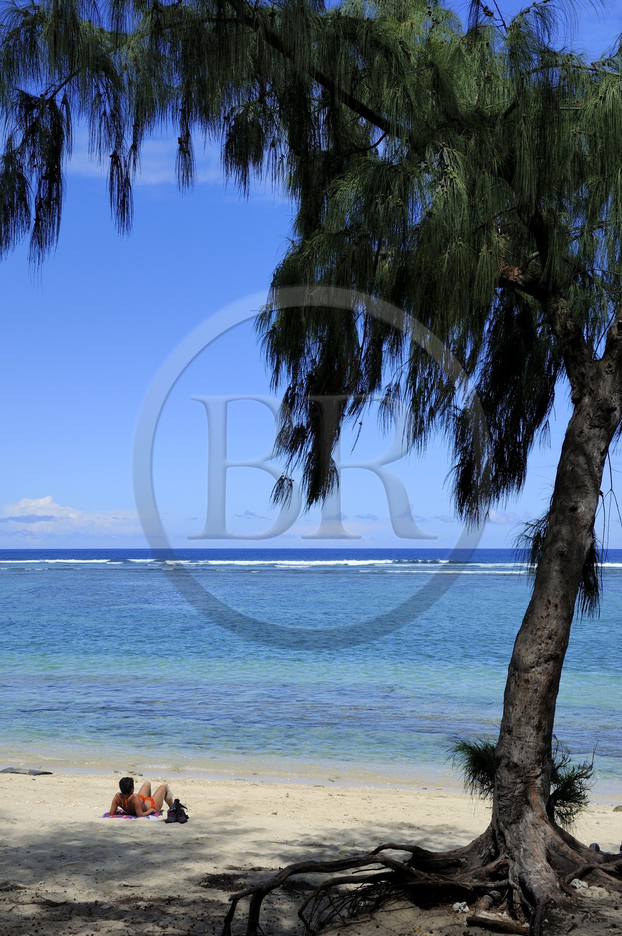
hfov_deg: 31.8
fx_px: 1090
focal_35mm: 42
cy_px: 468
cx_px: 311
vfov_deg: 46.4
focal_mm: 42
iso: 200
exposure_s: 1/200
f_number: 13
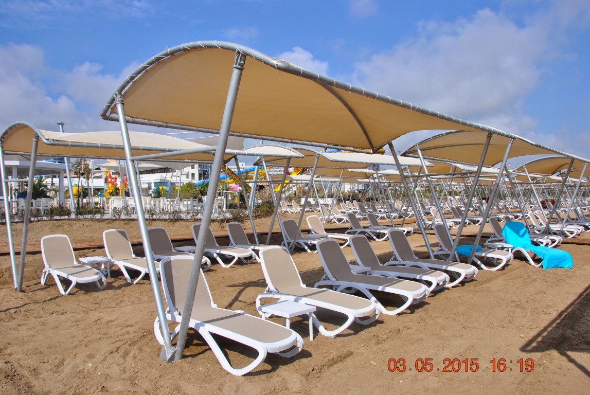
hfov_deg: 67.3
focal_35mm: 27
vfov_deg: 48.1
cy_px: 198
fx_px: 443
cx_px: 295
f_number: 9
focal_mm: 18
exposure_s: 1/320
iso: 100
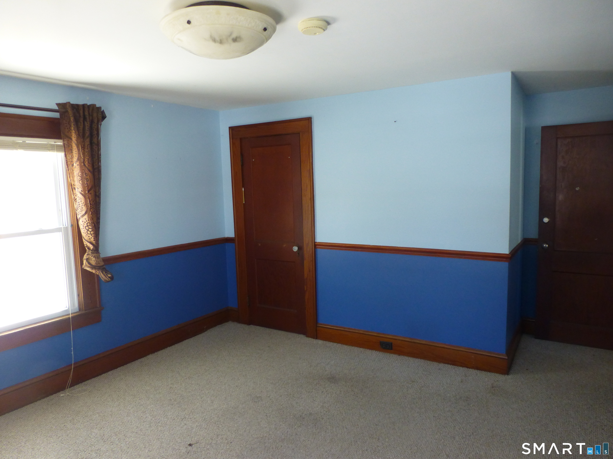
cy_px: 230
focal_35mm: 24
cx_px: 306
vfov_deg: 56.8
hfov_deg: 71.6
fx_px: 425
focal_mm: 4.3
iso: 250
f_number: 3.3
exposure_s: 1/60
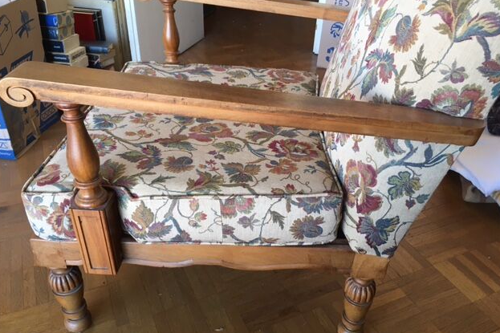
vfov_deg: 42.3
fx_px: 430
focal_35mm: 31
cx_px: 246
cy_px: 164
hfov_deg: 60.3
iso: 40
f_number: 2.2
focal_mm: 4.15
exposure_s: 1/33
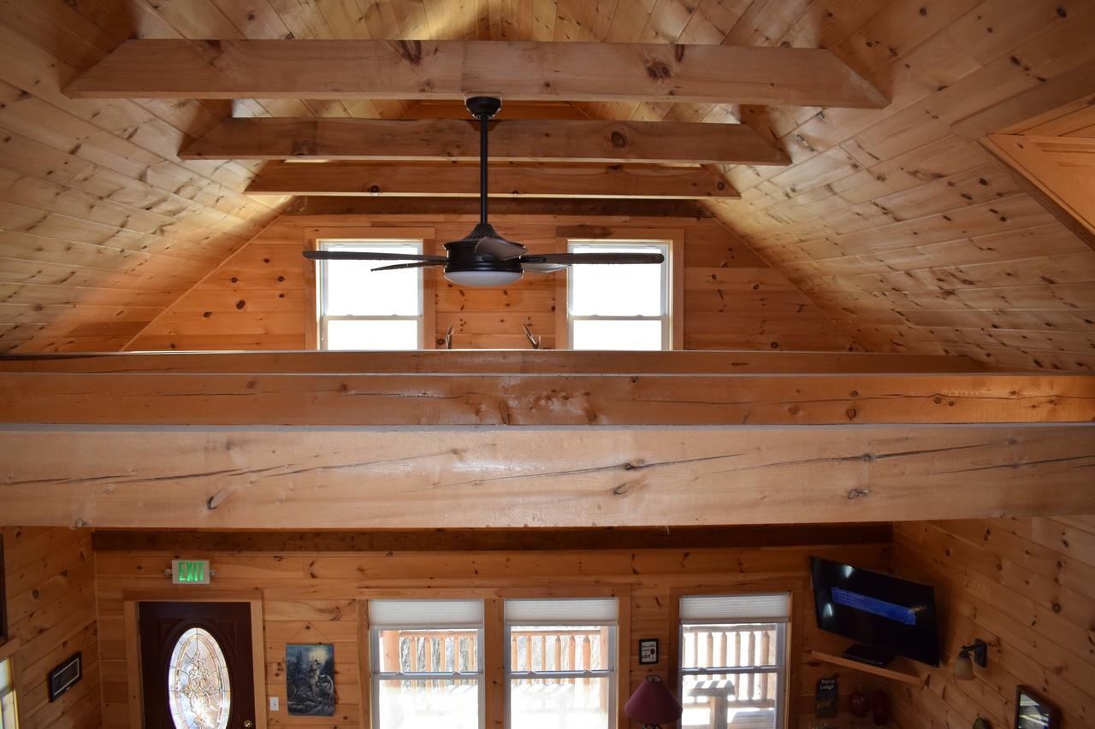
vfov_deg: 47.9
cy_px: 364
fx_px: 821
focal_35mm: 27
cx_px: 548
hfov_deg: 67.4
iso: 720
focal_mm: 18
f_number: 5.6
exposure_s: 1/125
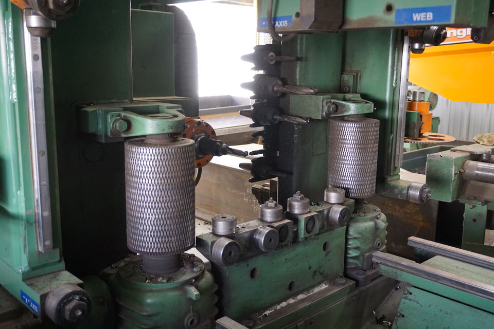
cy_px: 164
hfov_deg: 51.3
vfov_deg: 35.5
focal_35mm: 38
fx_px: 515
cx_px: 247
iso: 1600
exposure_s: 1/160
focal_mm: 25
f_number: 4.5
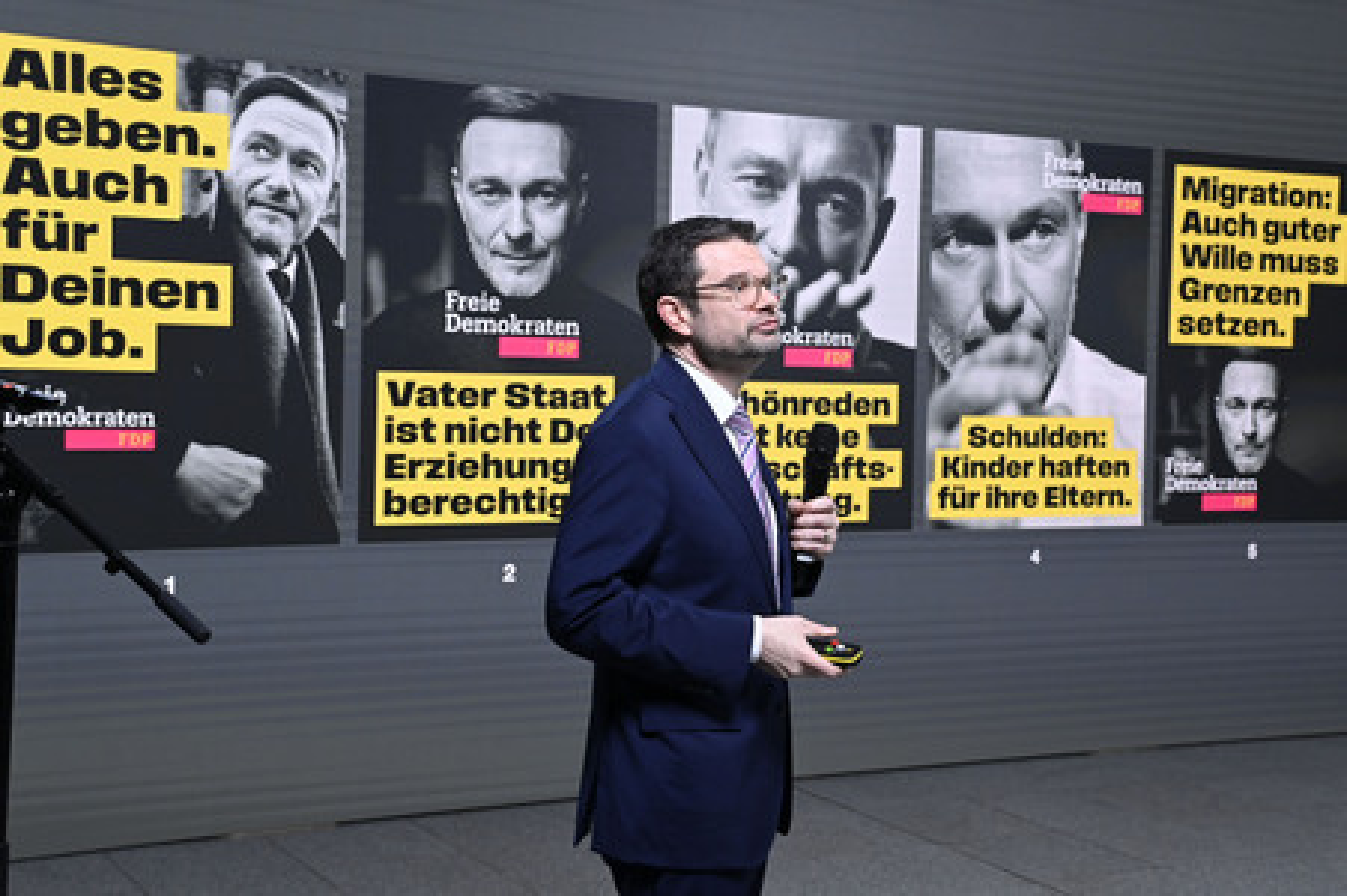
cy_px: 448
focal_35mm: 48
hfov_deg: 41.1
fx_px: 1795
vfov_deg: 28.0
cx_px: 674
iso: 4000
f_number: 6.3
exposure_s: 1/250
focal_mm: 48
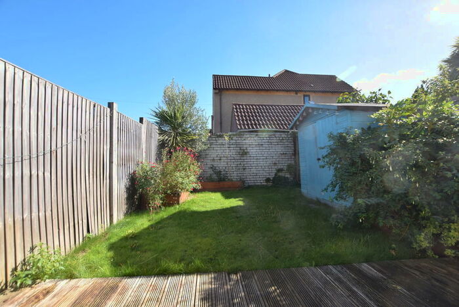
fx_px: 191
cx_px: 230
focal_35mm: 15
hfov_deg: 100.4
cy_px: 154
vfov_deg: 77.4
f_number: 5.6
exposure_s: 1/200
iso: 100
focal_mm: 10
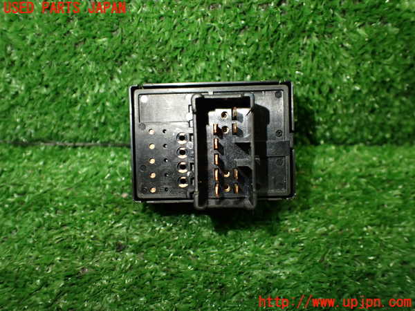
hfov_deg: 60.0
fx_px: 360
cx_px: 208
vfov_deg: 46.8
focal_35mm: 30
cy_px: 156
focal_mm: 5.4
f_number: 2.3
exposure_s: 1/125
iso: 400
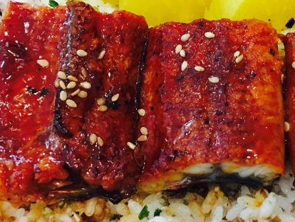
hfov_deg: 38.4
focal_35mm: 49
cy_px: 110
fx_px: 418
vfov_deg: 29.7
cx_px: 201
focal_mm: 4.15
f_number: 2.2
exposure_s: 1/8
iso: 160
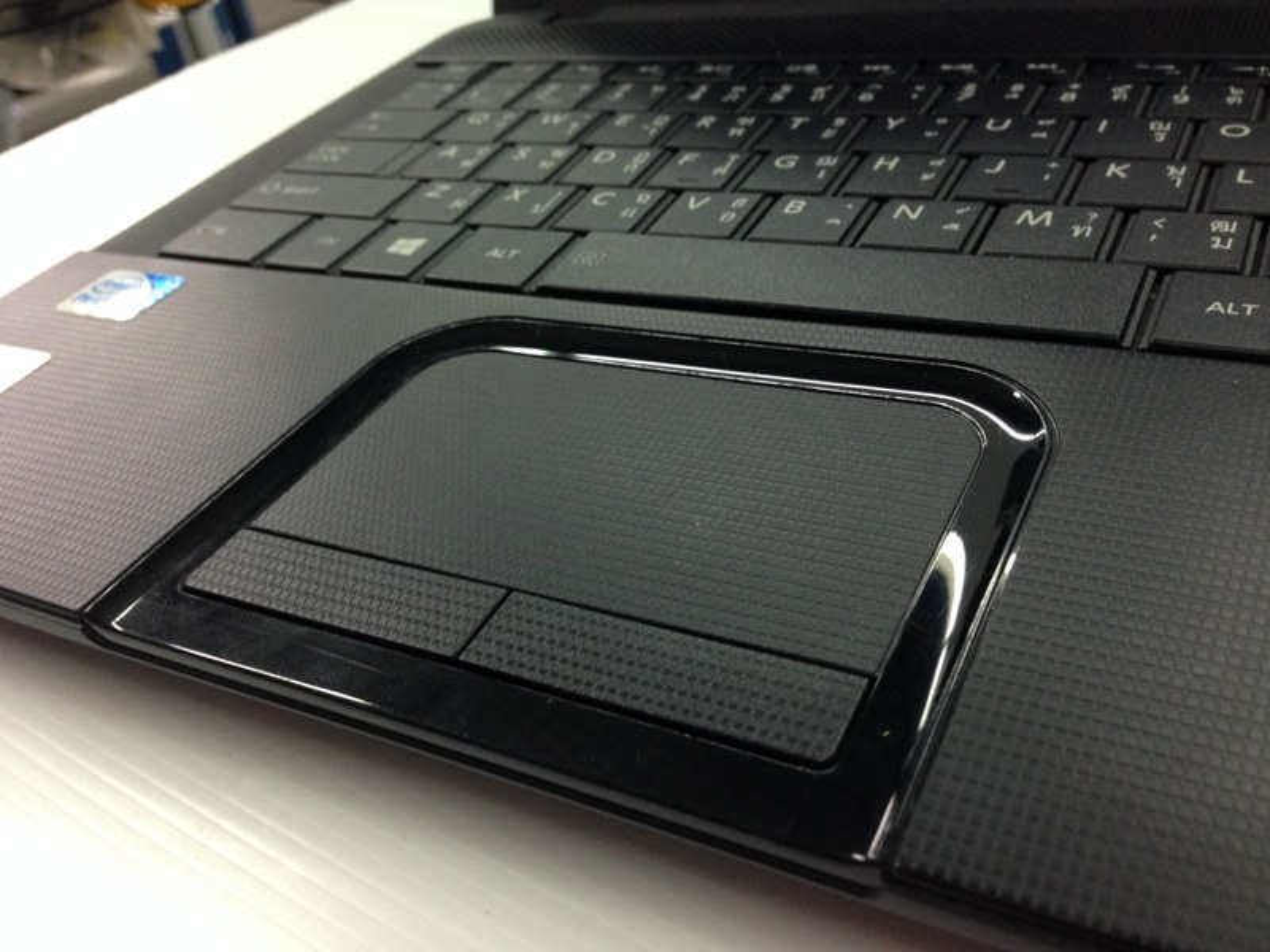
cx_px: 635
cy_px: 476
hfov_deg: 55.4
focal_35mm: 33
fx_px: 1211
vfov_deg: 42.9
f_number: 2.4
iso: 160
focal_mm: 4.12
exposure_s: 1/20
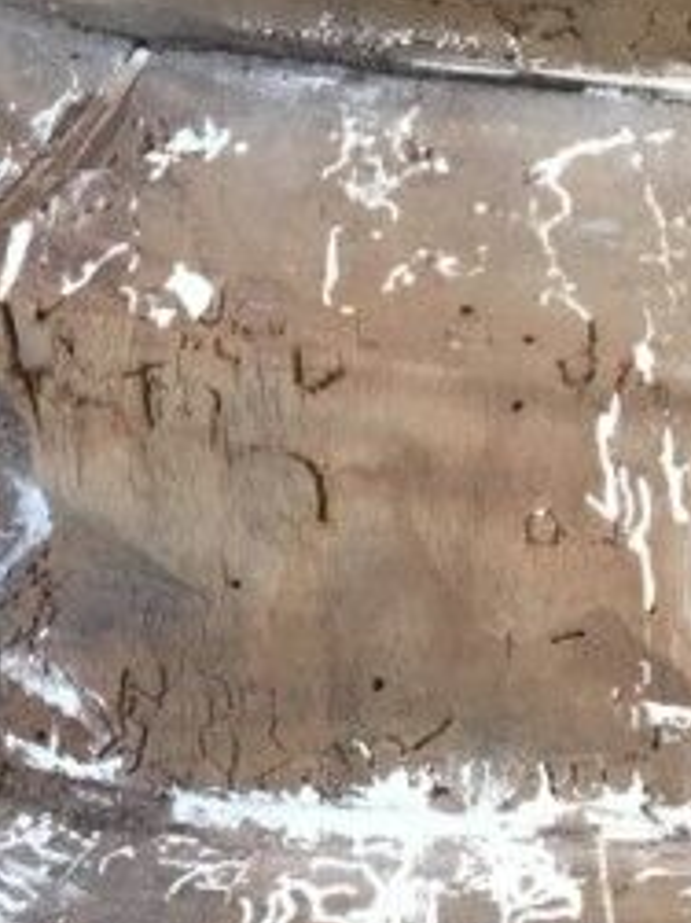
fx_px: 2637
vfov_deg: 19.7
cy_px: 217
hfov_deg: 14.9
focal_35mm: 99
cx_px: 448
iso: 64
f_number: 2.4
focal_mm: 3.3
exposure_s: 1/33
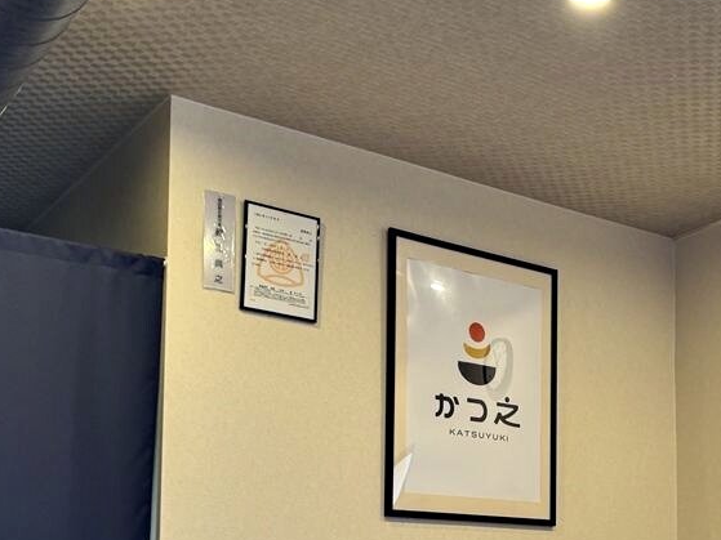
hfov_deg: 32.9
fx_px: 1145
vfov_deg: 25.5
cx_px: 668
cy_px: 517
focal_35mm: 55
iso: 125
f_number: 1.8
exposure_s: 1/50
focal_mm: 6.8
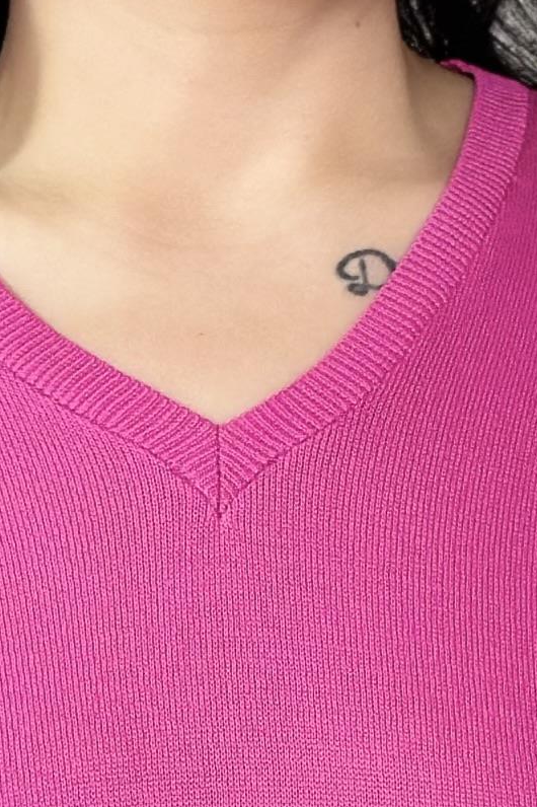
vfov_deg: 8.1
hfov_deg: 5.4
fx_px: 5665
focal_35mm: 253
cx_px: 233
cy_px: 706
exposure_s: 1/180
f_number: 1.78
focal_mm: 6.86
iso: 80
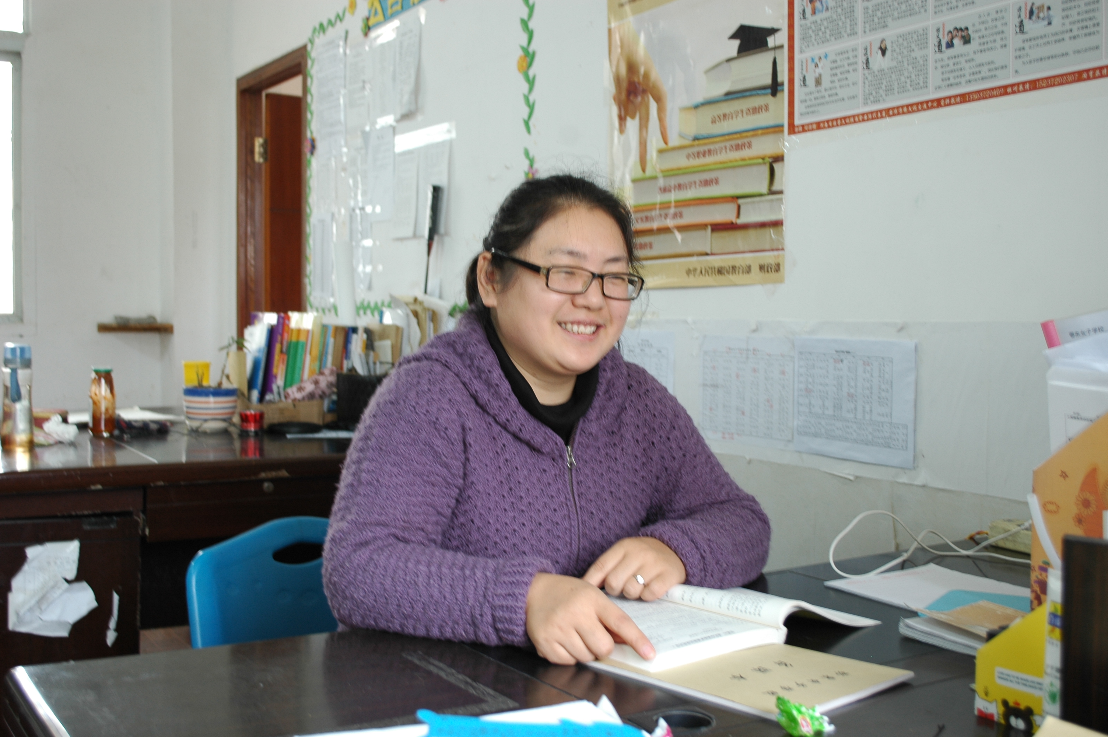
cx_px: 554
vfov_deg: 34.1
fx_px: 1199
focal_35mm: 39
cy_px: 368
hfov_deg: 49.6
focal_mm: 26
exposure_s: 1/3
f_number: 4.5
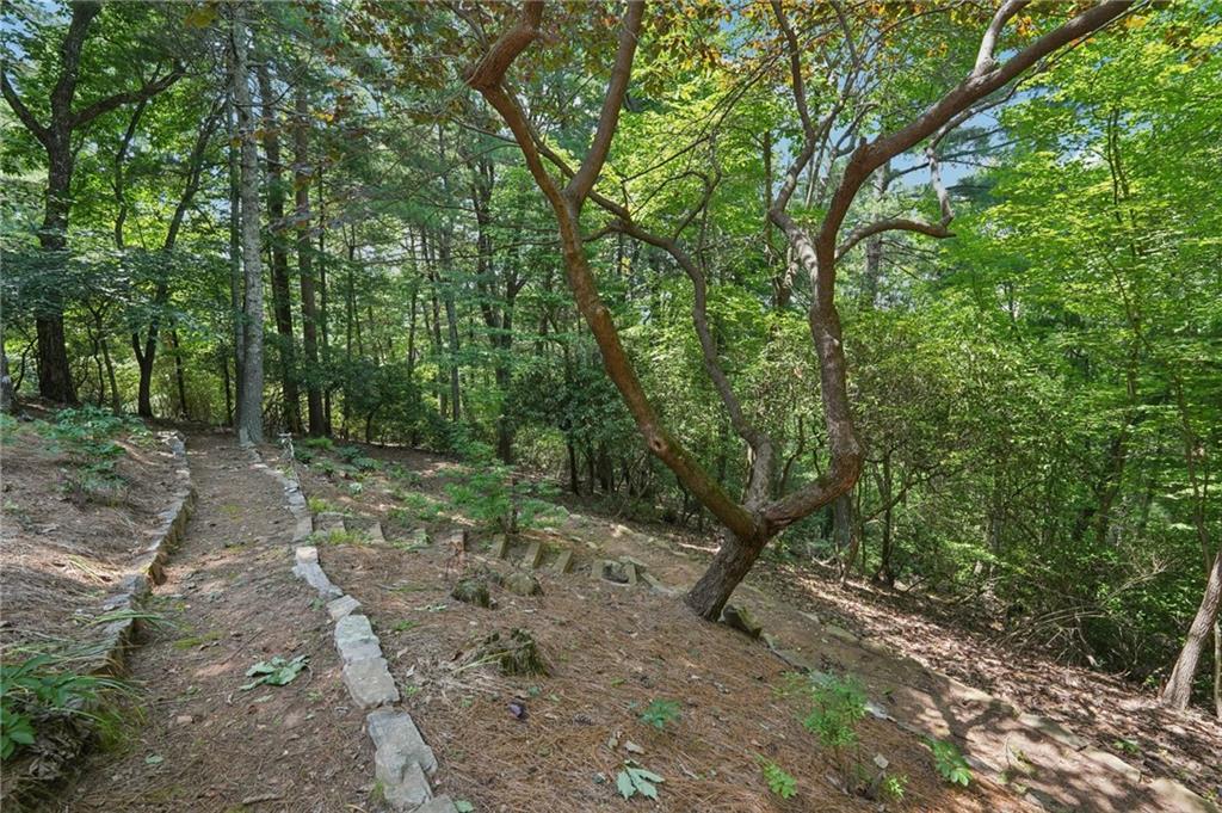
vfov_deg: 81.1
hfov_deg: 104.3
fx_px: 475
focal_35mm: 14
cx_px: 611
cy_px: 406
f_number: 8
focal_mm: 14
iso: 320
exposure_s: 1/60
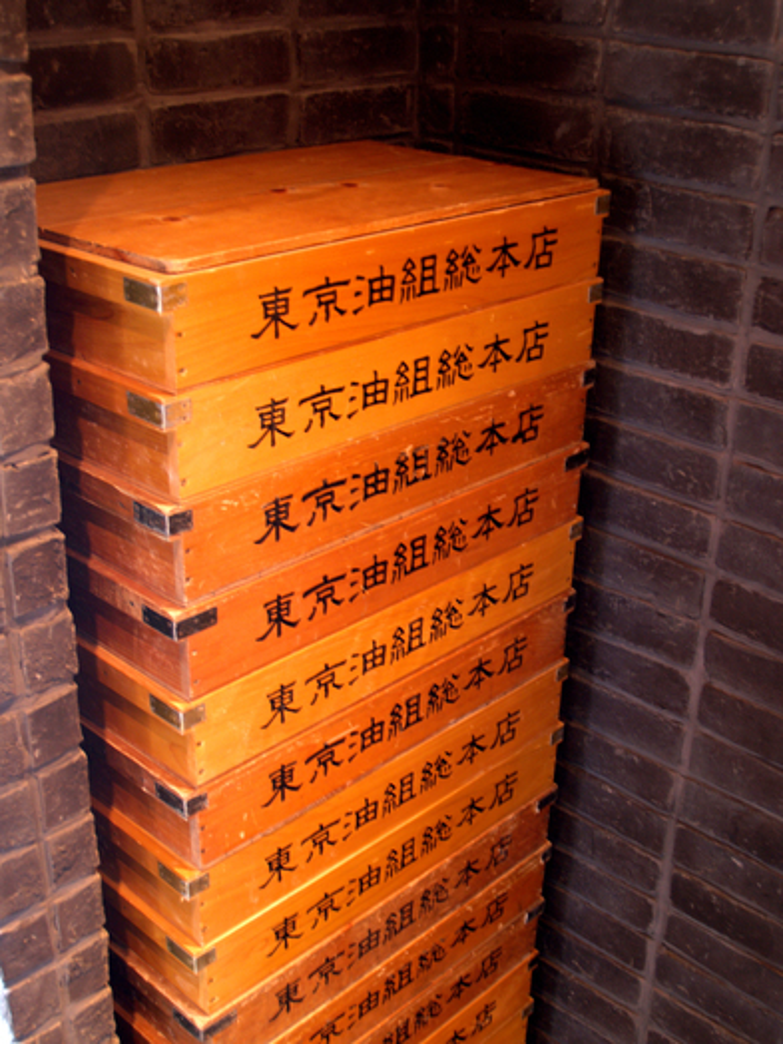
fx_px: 1327
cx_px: 392
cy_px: 522
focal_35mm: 44
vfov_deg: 42.9
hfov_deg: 32.9
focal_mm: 22
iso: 100
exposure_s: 1/4
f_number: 4
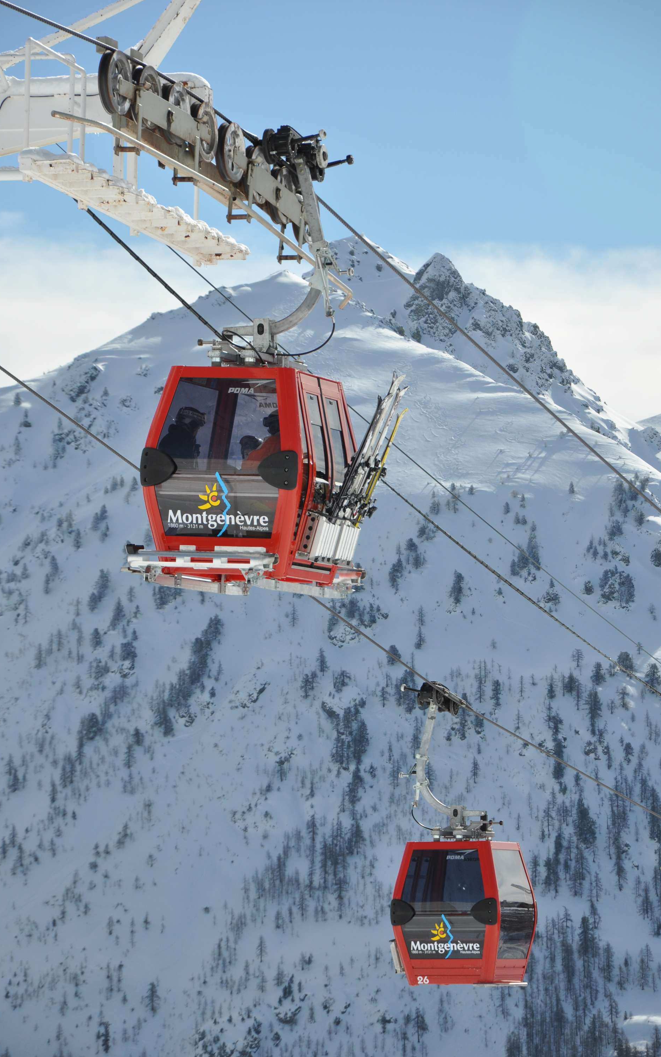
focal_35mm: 161
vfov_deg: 13.0
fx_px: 4626
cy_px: 529
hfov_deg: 8.2
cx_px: 336
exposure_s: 1/1250
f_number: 9
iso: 320
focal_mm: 105
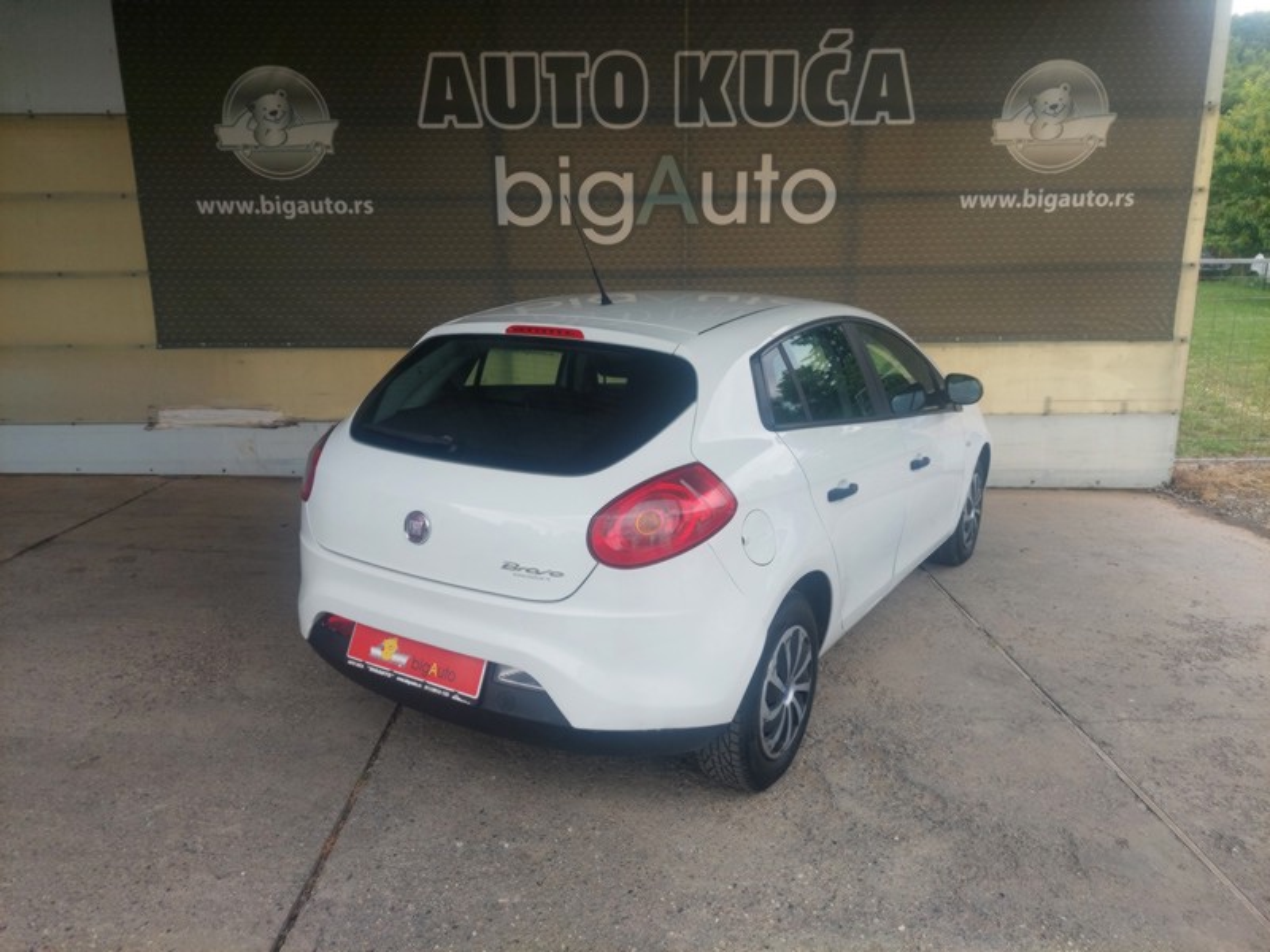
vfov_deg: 54.9
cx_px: 635
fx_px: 917
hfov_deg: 69.4
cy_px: 476
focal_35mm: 25
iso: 40
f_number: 1.8
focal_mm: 5.23
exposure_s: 1/280
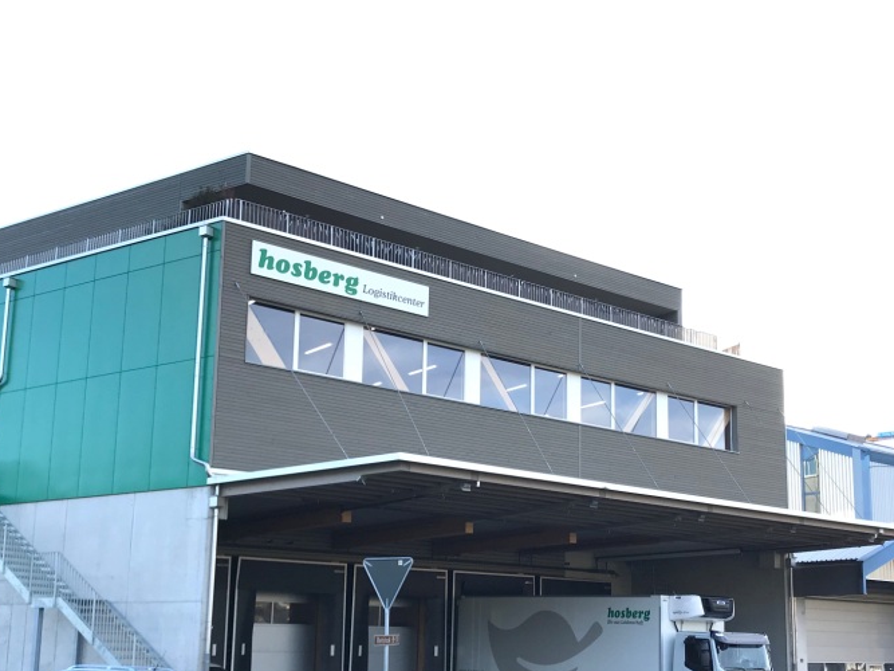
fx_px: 1110
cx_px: 519
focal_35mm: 43
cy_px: 454
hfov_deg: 43.7
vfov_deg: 33.3
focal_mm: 3.99
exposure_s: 1/306
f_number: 1.8
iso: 20
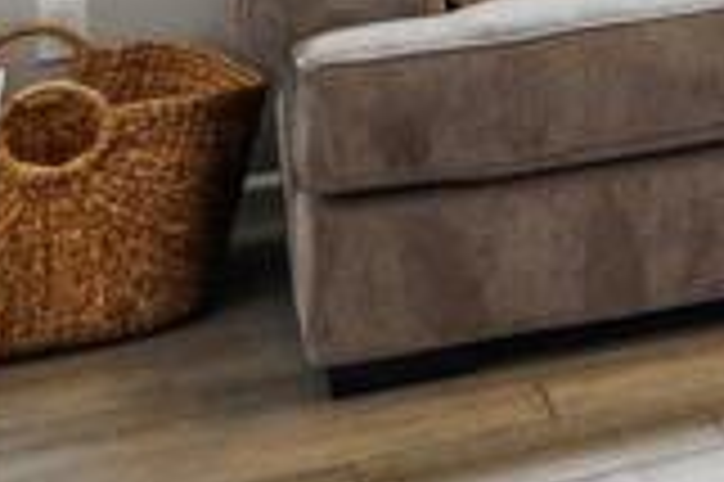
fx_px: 2170
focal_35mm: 108
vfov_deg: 11.5
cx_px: 1880
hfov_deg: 12.9
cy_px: -464
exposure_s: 1/30
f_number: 8
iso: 250
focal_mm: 17
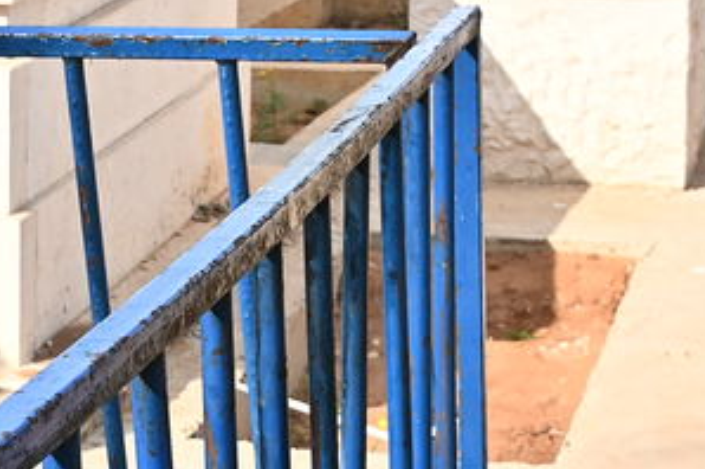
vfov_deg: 8.5
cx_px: 104
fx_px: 3130
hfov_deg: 12.8
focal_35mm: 160
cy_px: -114
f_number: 13
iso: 160
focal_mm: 34
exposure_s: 1/160
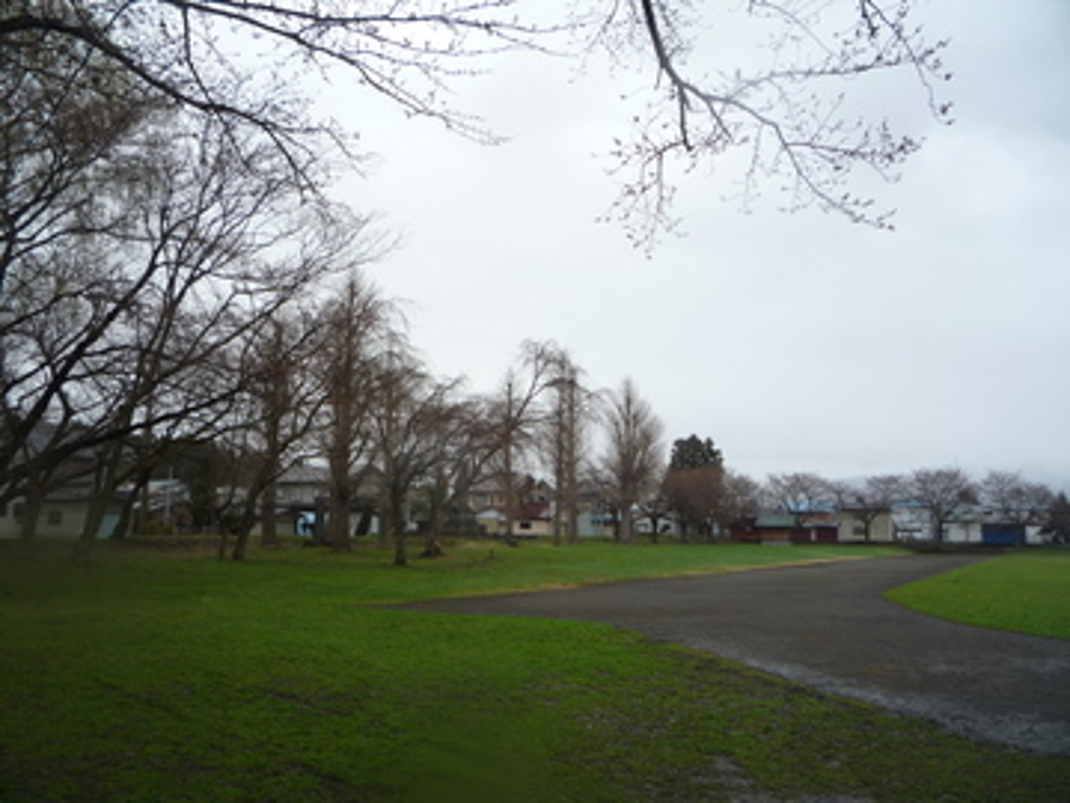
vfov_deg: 46.8
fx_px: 927
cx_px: 535
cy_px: 402
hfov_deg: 60.0
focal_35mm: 30
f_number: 4
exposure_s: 1/320
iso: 100
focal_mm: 5.2
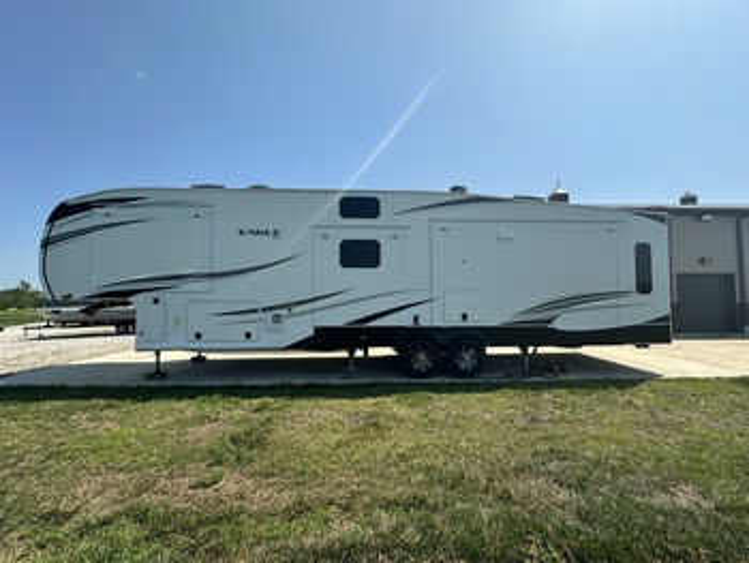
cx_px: 374
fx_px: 303
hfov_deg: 102.0
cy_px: 282
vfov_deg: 85.7
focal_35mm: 14
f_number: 2.2
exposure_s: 1/1855
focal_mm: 2.22
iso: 40
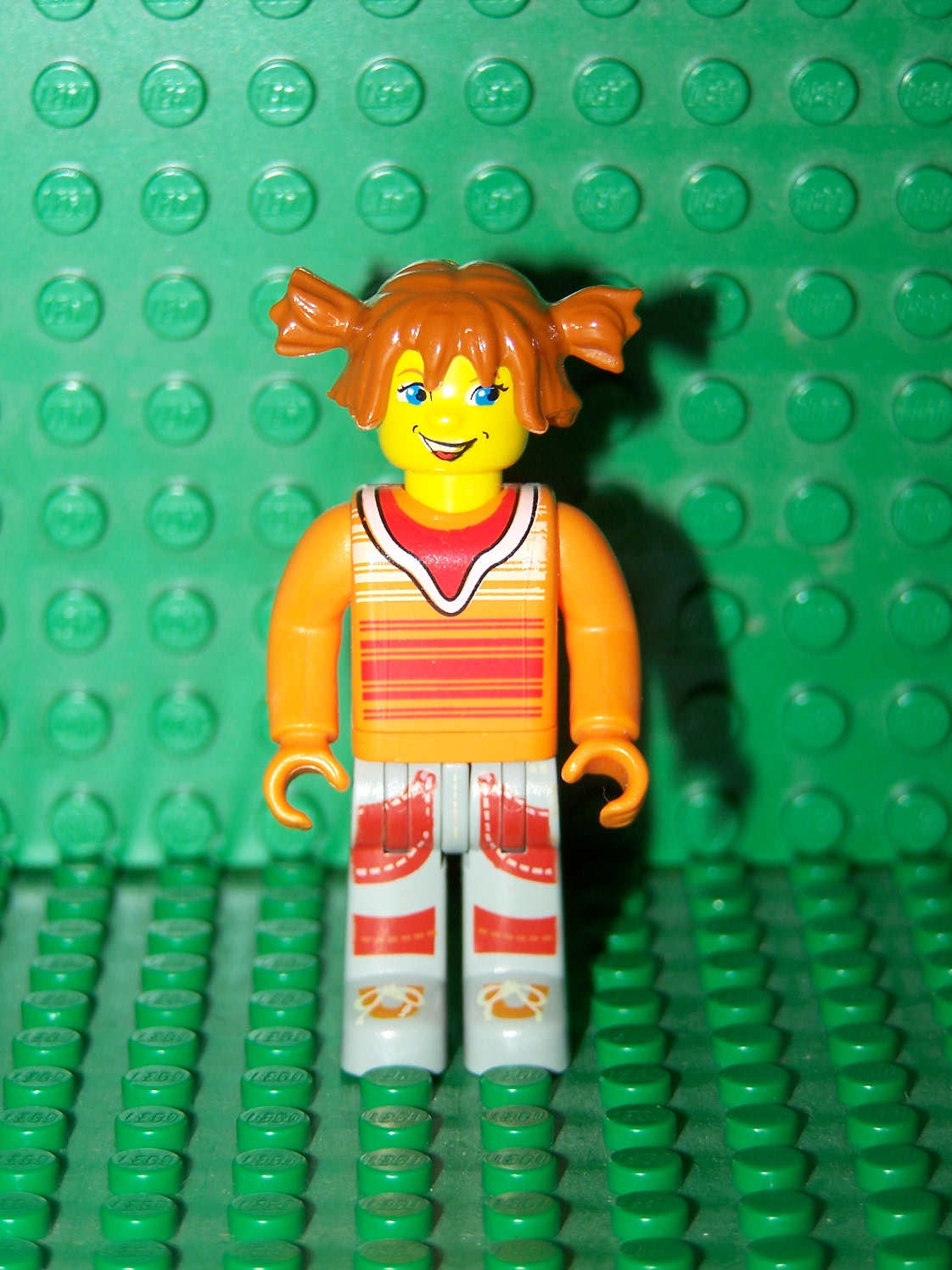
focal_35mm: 128
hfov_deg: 11.6
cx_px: 476
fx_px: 4694
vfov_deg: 15.4
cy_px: 635
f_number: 3.2
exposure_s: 1/100
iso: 80
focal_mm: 21.2
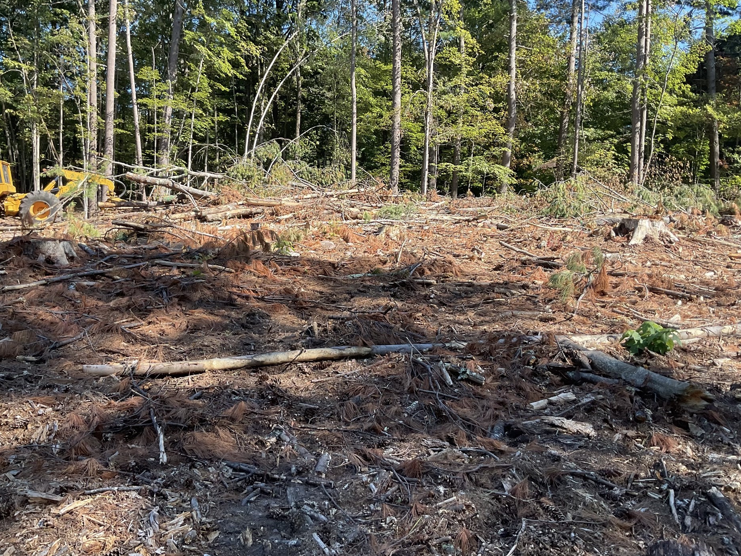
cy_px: 258
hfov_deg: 56.7
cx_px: 336
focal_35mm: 32
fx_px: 685
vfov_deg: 44.1
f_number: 1.8
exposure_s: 1/355
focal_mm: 3
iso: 16
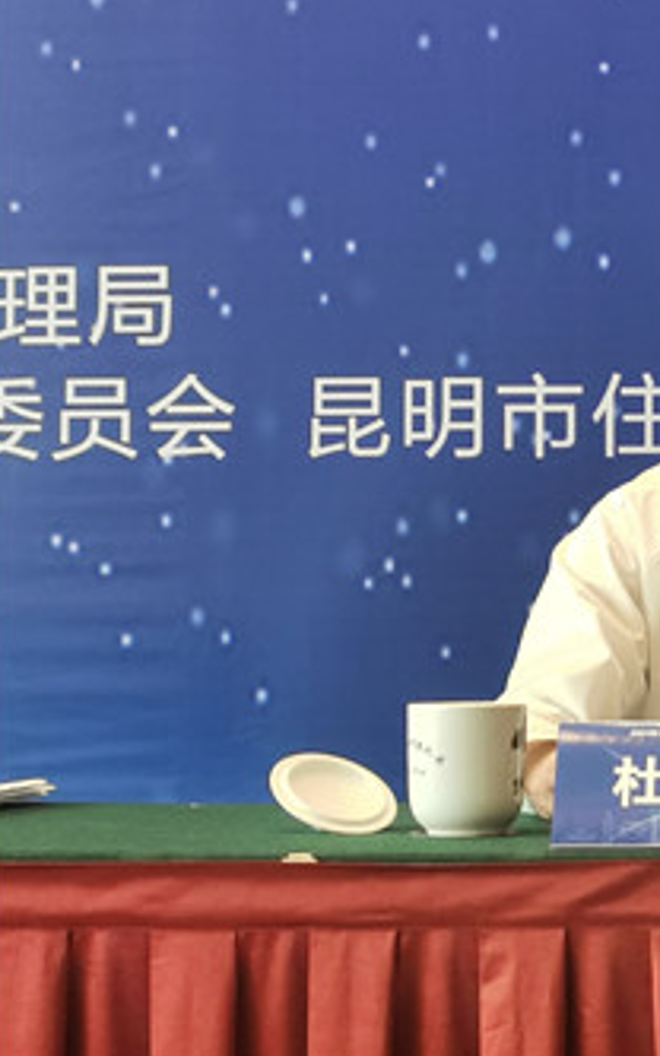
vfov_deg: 22.1
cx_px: 784
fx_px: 2706
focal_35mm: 94
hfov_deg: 13.5
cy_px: 477
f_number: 1.6
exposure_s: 1/100
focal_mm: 5.56
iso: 100
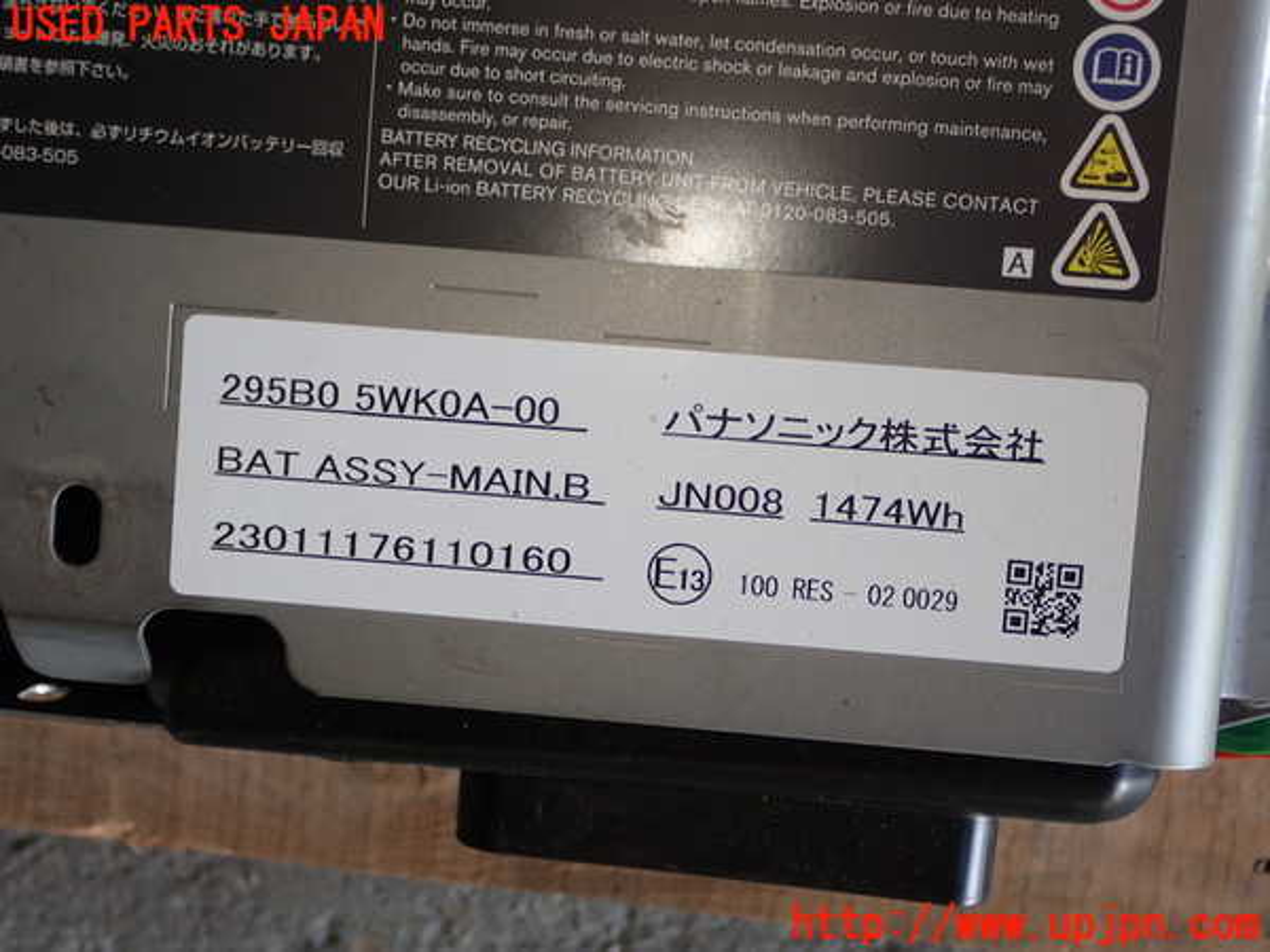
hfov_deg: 38.2
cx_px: 635
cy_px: 476
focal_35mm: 50
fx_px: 1834
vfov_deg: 29.1
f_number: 3.2
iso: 200
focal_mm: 9.01
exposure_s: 1/100
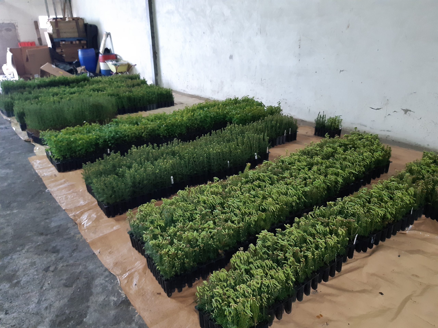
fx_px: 329
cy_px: 164
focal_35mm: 26
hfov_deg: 67.3
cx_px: 219
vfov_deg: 53.1
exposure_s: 1/25
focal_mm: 3.92
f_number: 1.7
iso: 400
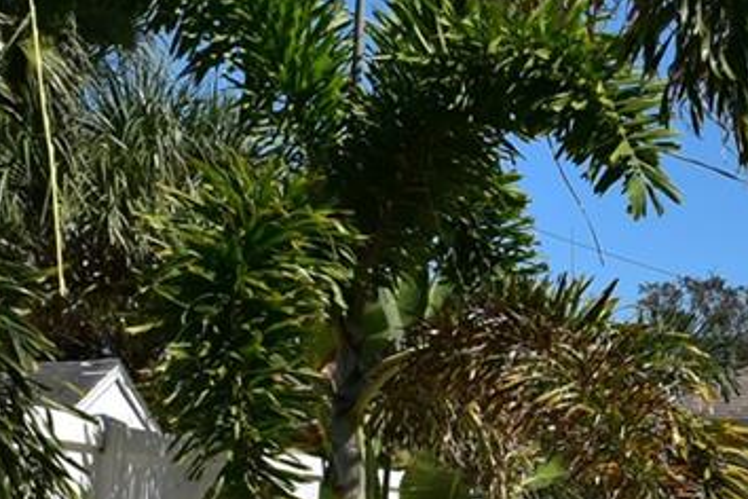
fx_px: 2535
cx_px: 856
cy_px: 664
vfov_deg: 10.9
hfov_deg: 16.2
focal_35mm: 122
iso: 280
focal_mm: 18
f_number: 11
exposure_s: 1/500
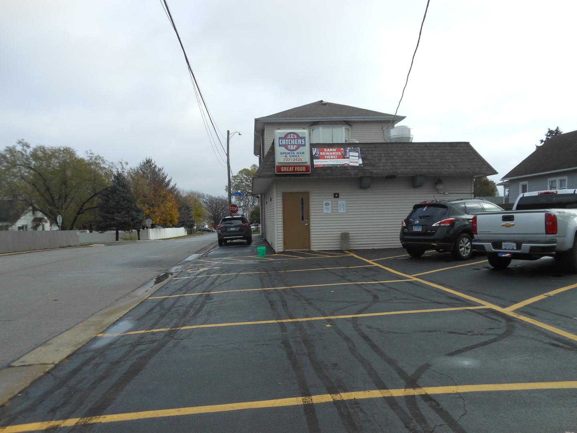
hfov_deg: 69.4
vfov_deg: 54.9
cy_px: 216
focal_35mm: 25
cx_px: 288
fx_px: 417
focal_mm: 4.5
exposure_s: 1/640
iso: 80
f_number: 3.2
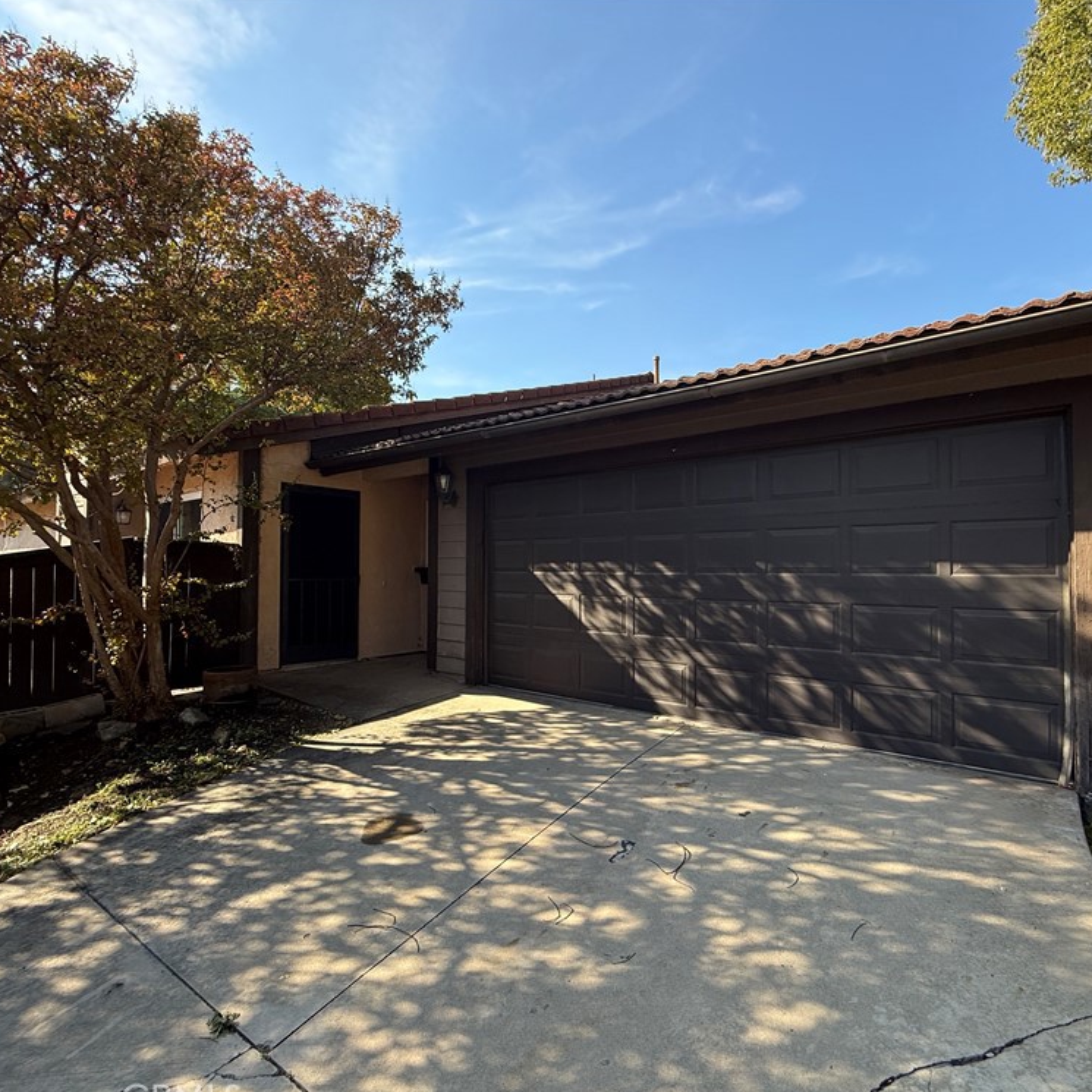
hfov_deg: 83.7
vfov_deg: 84.0
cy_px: 556
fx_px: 607
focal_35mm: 17
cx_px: 605
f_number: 2.2
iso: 50
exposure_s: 1/742
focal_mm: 2.22
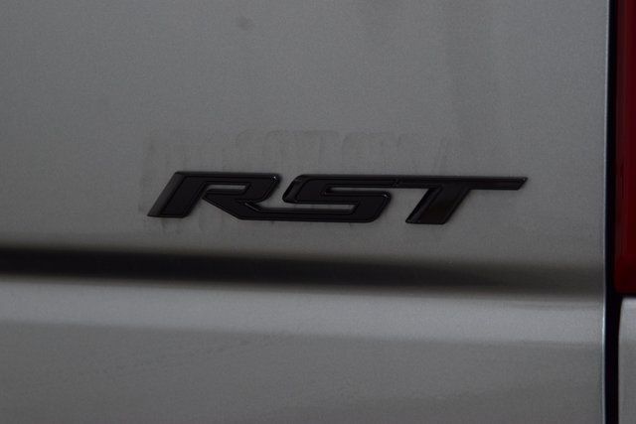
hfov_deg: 19.5
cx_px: 318
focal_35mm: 105
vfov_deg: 13.0
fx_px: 1855
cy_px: 212
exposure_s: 1/30
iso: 1250
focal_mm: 70
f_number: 7.1
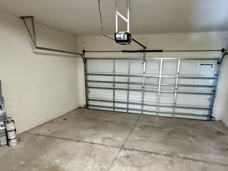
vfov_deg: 55.8
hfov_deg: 71.4
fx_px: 158
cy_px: 111
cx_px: 124
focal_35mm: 24
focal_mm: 2.22
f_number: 2.2
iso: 1250
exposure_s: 1/60
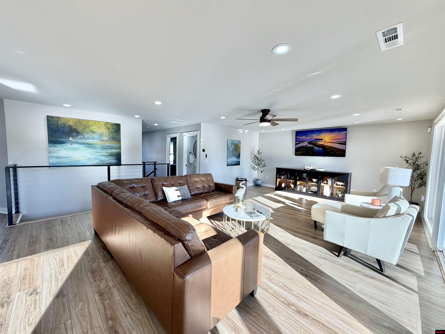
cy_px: 167
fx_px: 180
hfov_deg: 102.1
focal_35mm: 14
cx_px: 222
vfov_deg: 85.7
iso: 40
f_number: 2.2
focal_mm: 2.22
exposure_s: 1/196
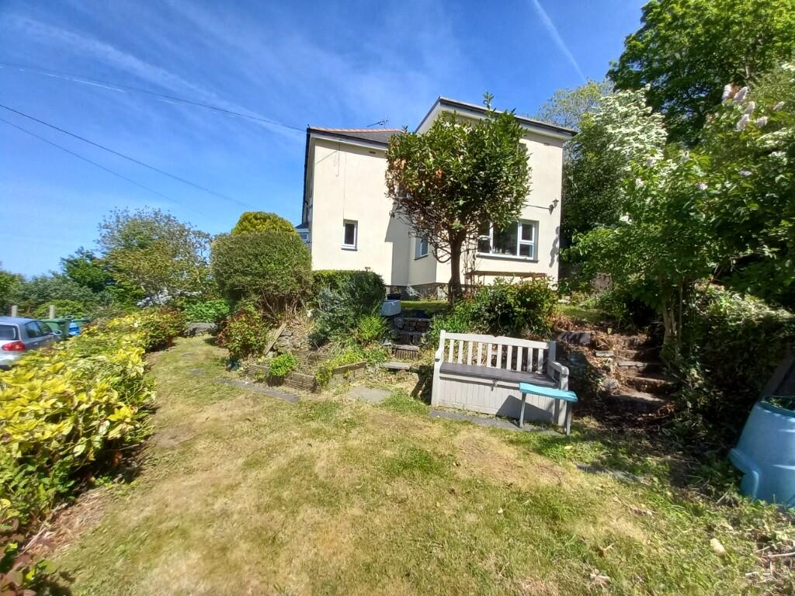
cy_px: 298
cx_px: 398
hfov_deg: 106.2
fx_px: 299
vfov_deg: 89.9
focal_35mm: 13
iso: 40
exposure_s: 1/825
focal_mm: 1.13
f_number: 2.2
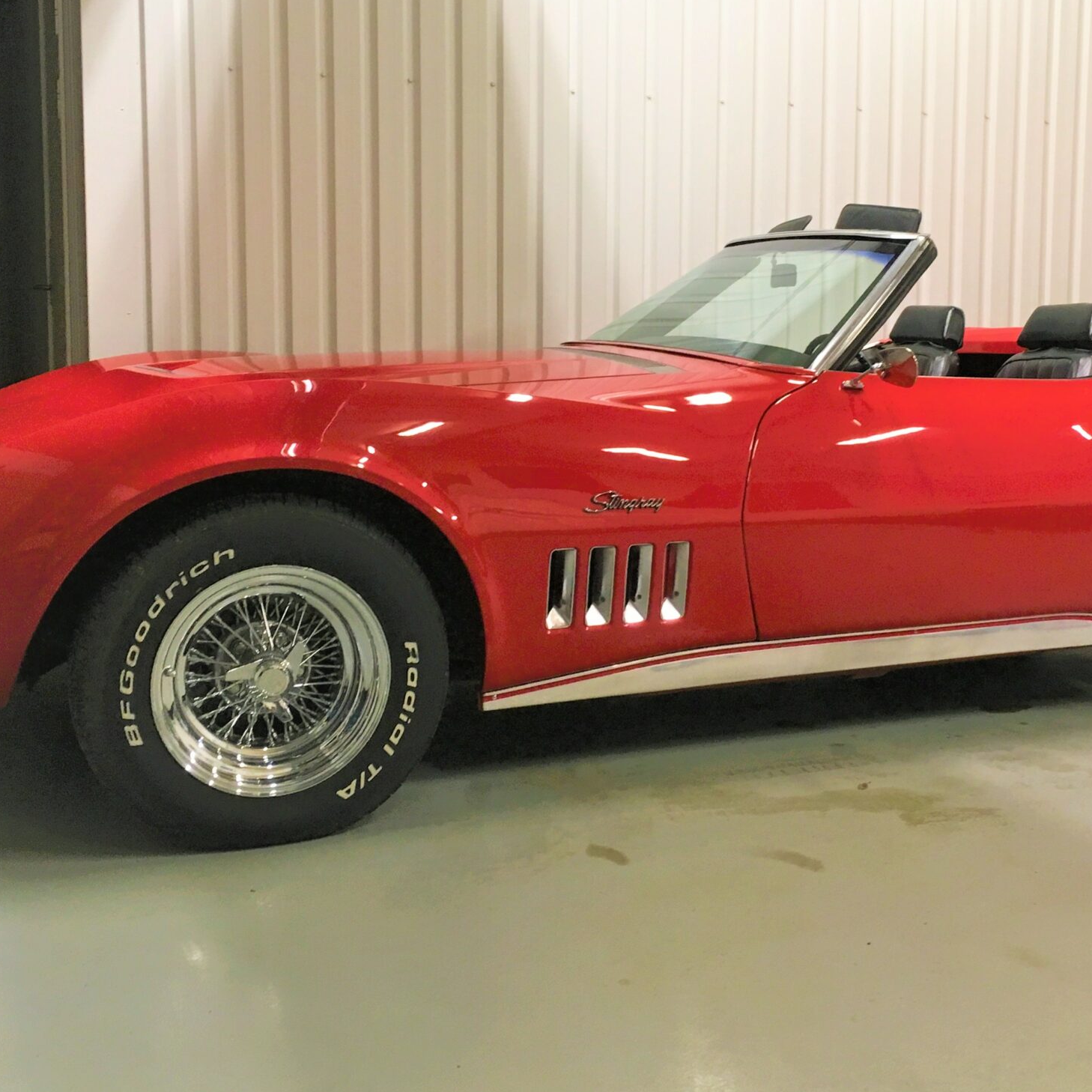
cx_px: 674
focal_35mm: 45
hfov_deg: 37.4
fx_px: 1606
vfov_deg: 37.4
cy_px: 440
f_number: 2.2
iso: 125
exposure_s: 1/33
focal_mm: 4.15
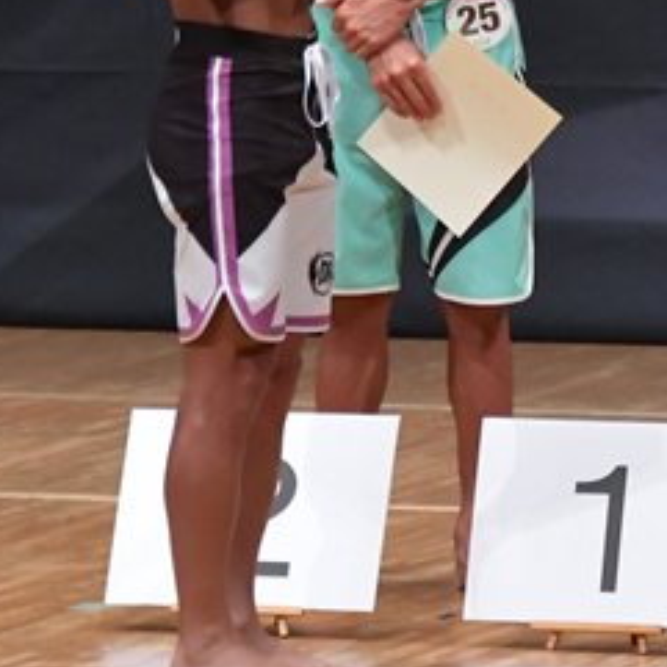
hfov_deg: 2.4
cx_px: 699
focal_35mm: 738
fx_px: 16088
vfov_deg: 2.4
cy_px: 102
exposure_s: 1/400
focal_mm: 180
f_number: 5.6
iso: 6400
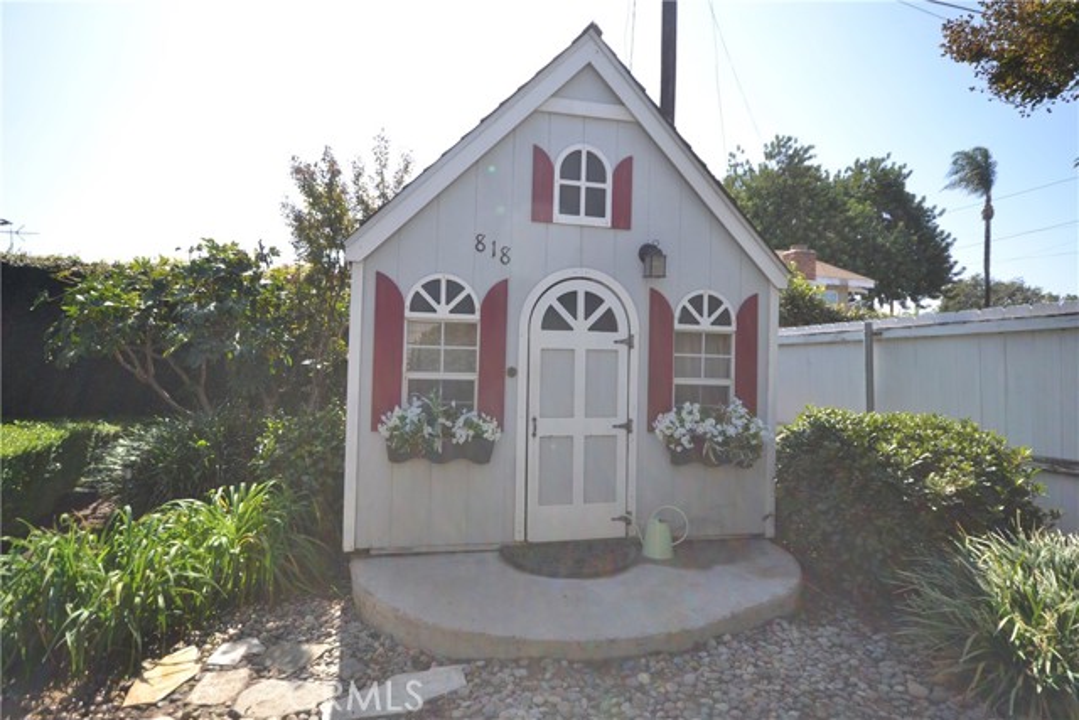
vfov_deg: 63.2
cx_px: 540
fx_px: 585
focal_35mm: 20
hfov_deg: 85.4
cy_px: 360
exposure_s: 1/160
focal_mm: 13
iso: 100
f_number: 6.3
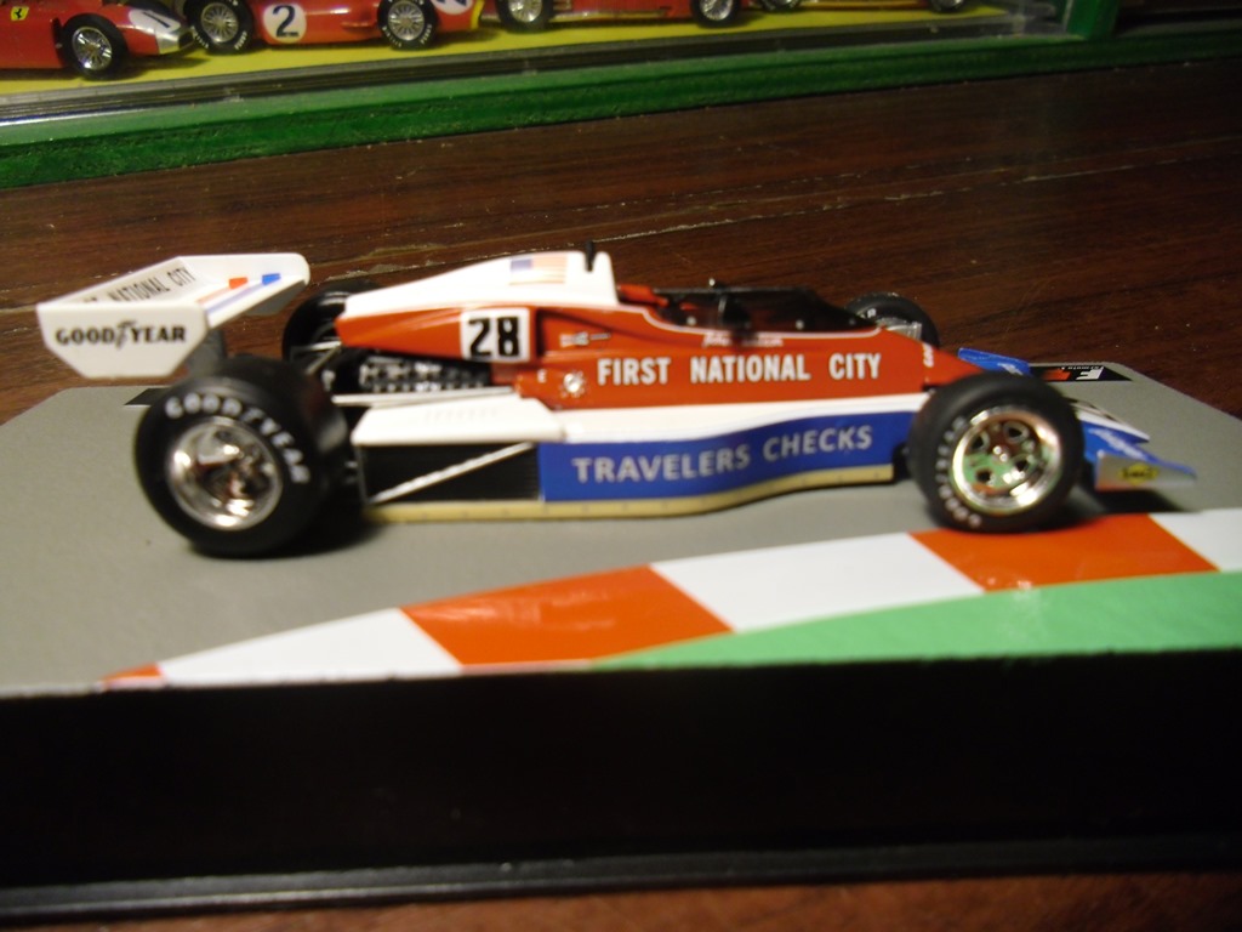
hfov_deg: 65.3
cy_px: 466
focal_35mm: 27
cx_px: 621
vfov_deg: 51.4
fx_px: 969
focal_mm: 4.9
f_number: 3.2
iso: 200
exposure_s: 1/25
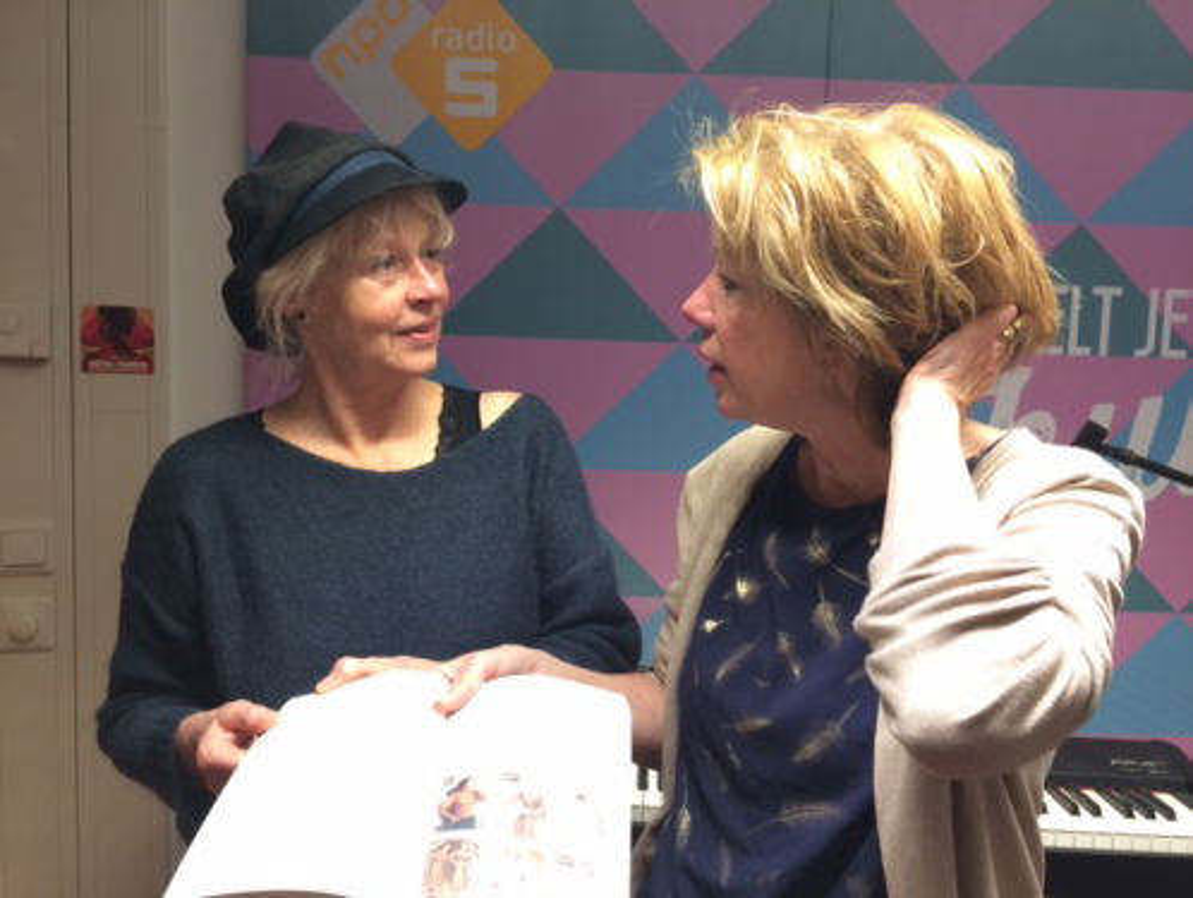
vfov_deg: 48.3
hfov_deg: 61.6
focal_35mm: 29
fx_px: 1001
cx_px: 596
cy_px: 449
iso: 100
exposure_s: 1/33
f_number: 2.2
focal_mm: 4.15
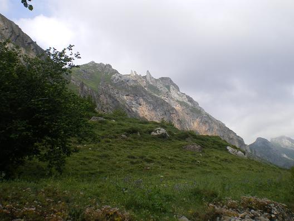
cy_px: 110
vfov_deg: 37.7
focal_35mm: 38
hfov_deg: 49.0
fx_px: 323
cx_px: 147
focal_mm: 6.3
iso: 64
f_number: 4.6
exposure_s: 1/200
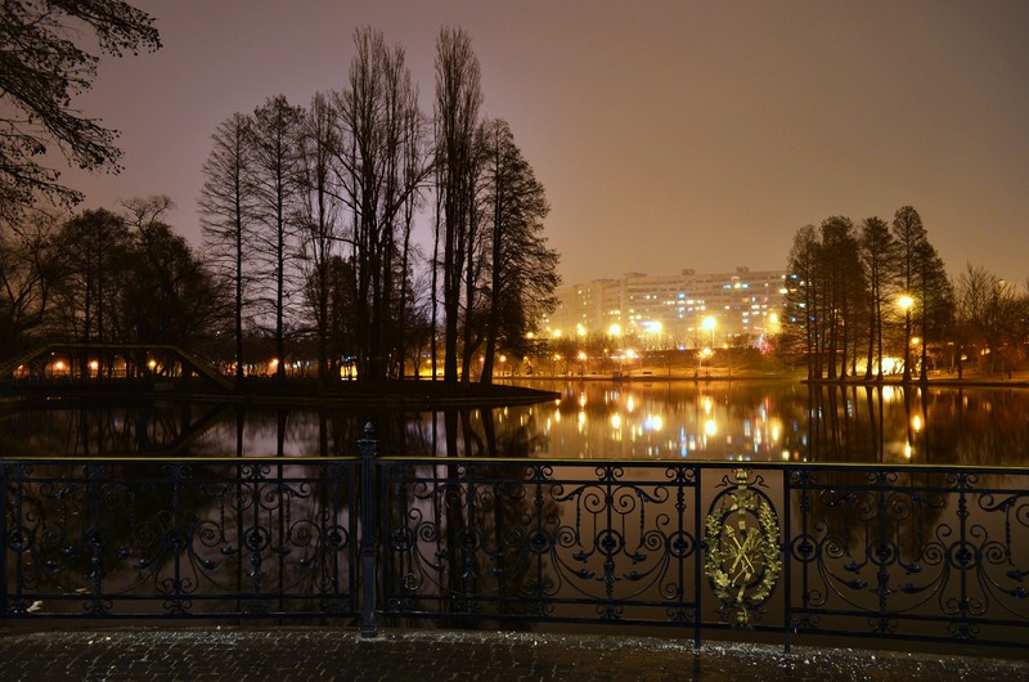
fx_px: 856
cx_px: 514
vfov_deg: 43.4
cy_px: 341
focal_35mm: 30
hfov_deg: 62.0
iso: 400
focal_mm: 20
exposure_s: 5
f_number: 5.6
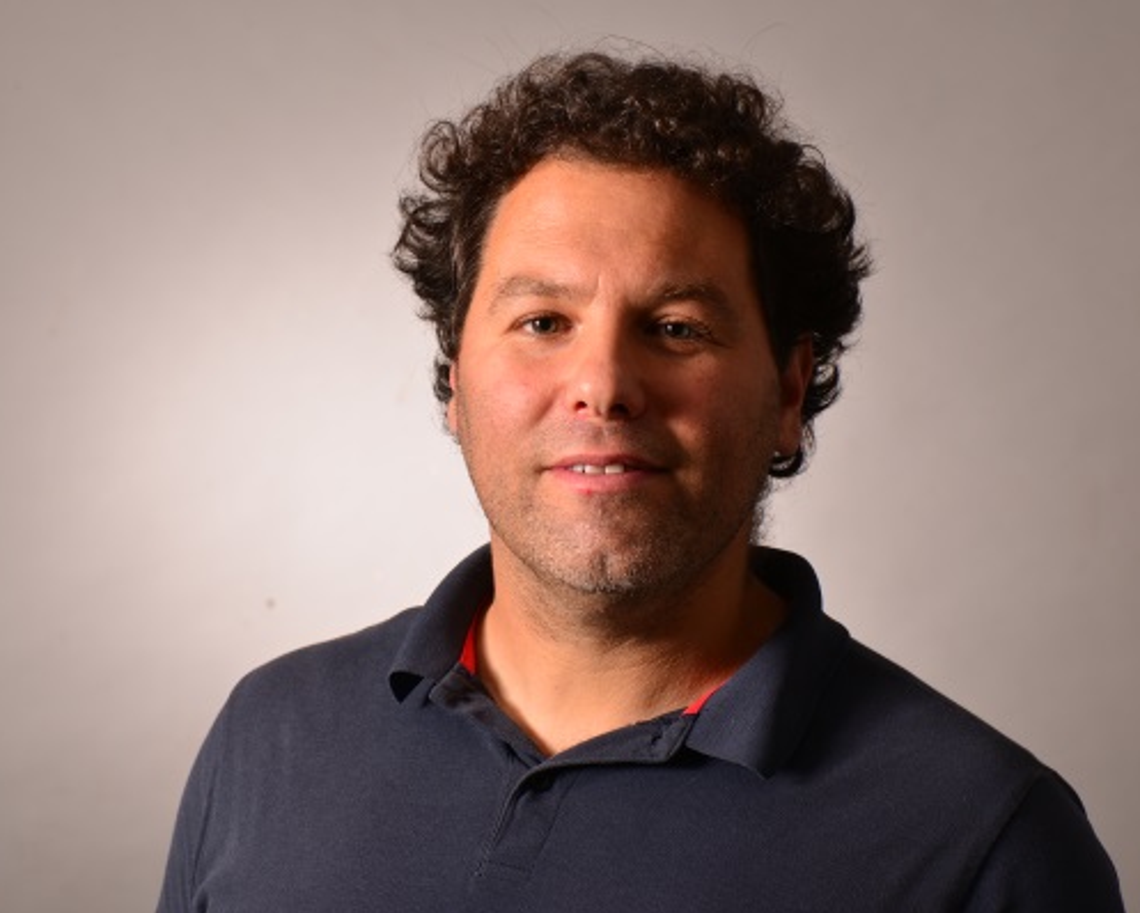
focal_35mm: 119
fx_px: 4017
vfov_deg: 13.0
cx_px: 656
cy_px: 458
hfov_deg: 16.1
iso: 100
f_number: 13
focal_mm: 105
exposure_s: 1/125
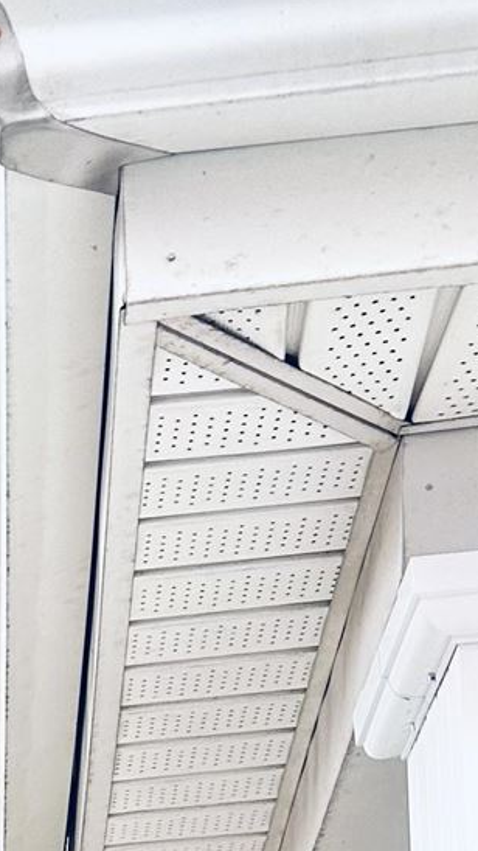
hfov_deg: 10.0
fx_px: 2480
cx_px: -554
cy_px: 1461
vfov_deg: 16.7
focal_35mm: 110
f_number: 1.78
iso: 80
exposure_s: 1/564
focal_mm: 6.86
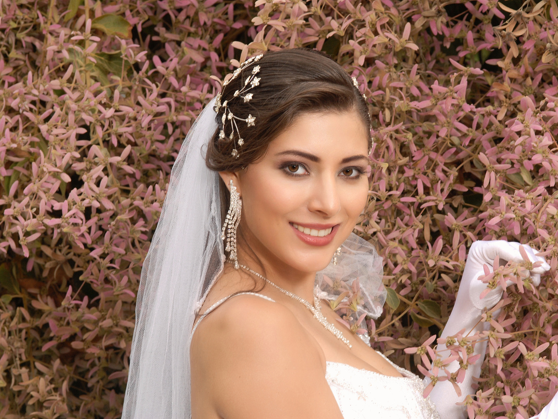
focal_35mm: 171
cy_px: 210
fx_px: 2749
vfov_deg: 8.7
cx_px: 307
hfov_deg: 11.6
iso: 250
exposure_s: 1/100
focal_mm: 105
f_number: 8
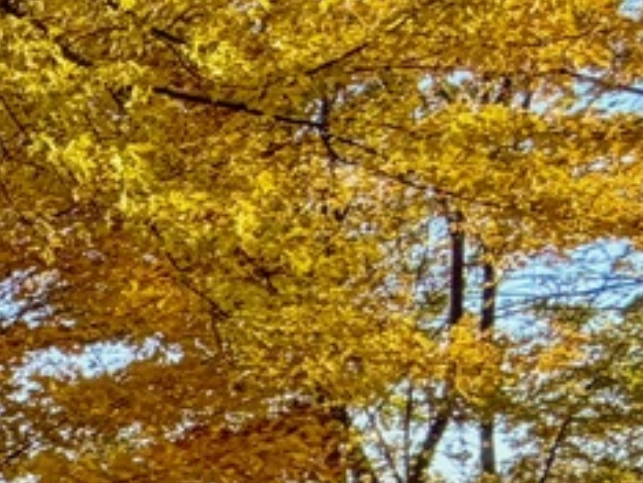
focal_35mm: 86
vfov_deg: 15.6
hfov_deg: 13.8
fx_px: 1599
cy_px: 760
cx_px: -989
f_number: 2.2
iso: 40
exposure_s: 1/196
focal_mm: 2.22
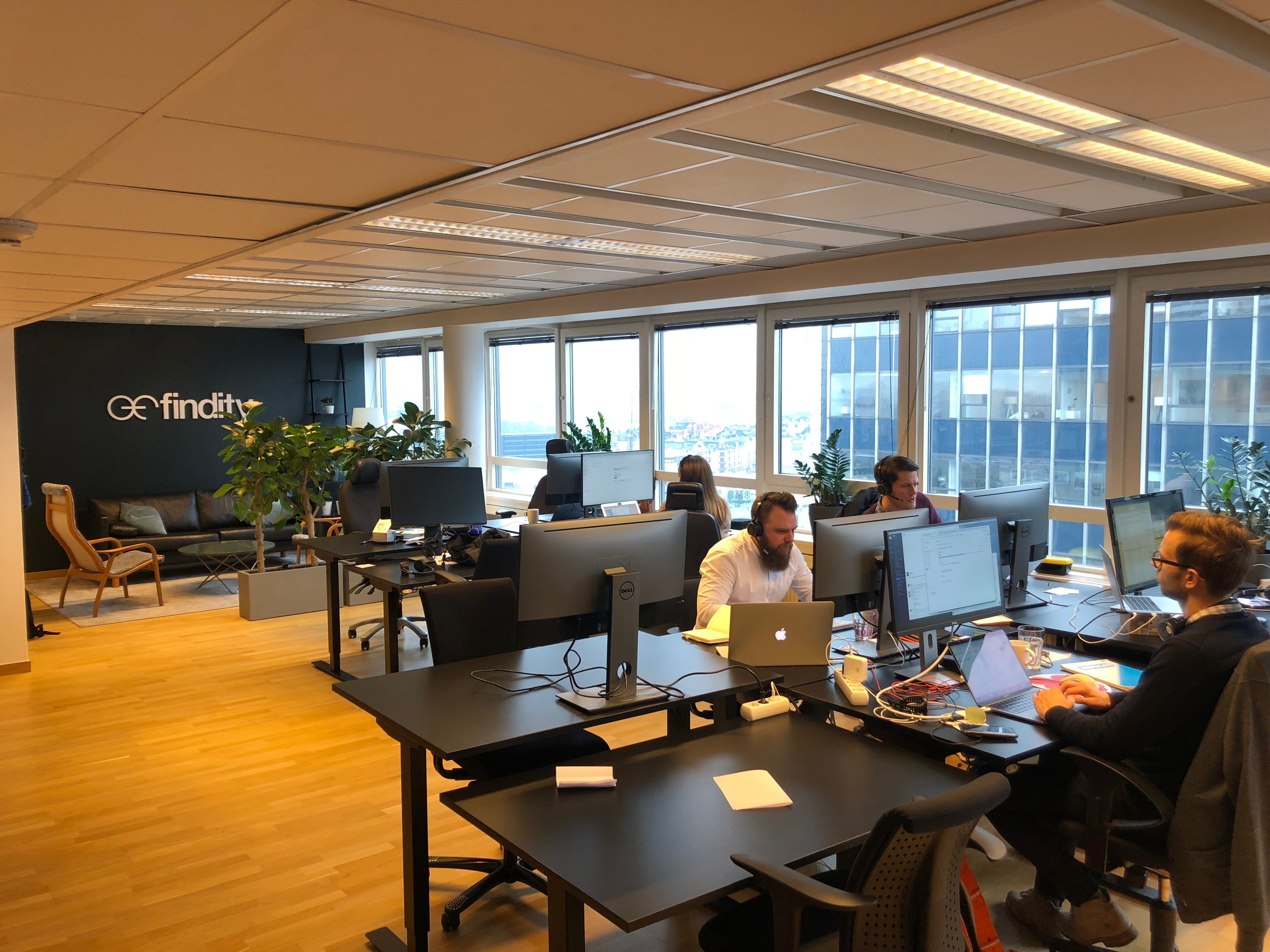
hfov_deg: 63.4
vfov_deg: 49.7
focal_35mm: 28
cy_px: 476
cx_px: 635
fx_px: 1027
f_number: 1.8
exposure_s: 1/33
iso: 32
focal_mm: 3.99
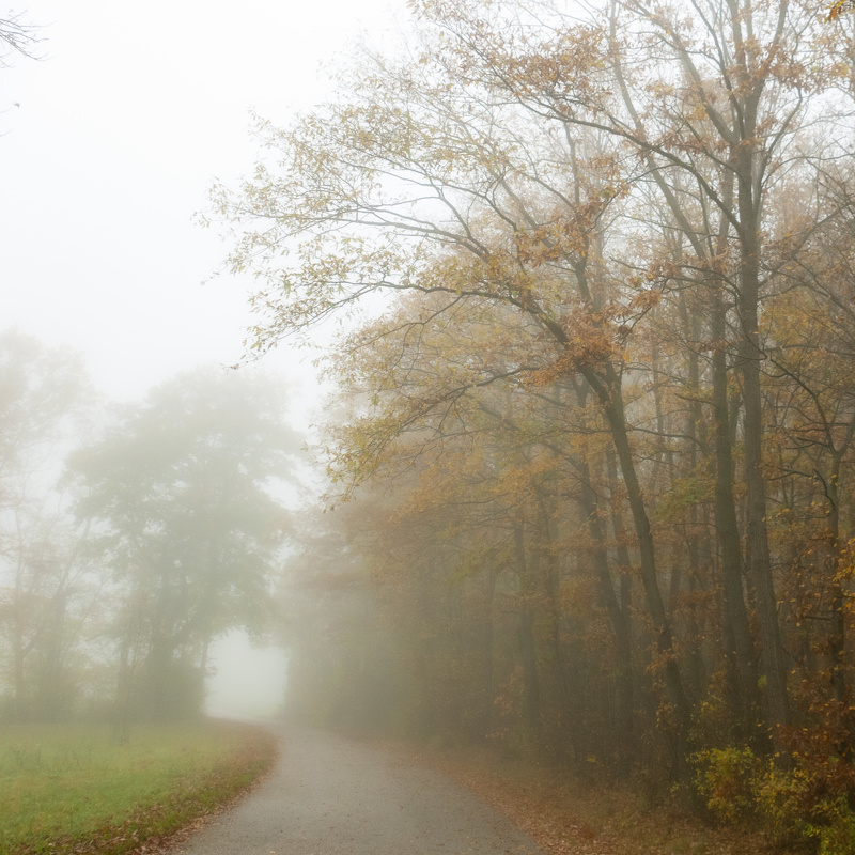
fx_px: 1369
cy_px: 437
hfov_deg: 34.4
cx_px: 569
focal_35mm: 49
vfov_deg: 34.7
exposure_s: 1/200
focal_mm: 22
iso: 400
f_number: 5.6
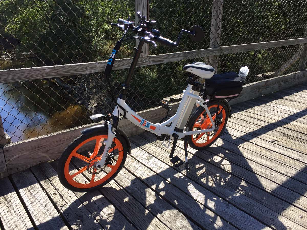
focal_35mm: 29
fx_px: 257
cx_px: 154
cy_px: 115
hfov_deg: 61.6
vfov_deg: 48.3
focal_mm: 4.15
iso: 32
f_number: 2.2
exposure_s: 1/879
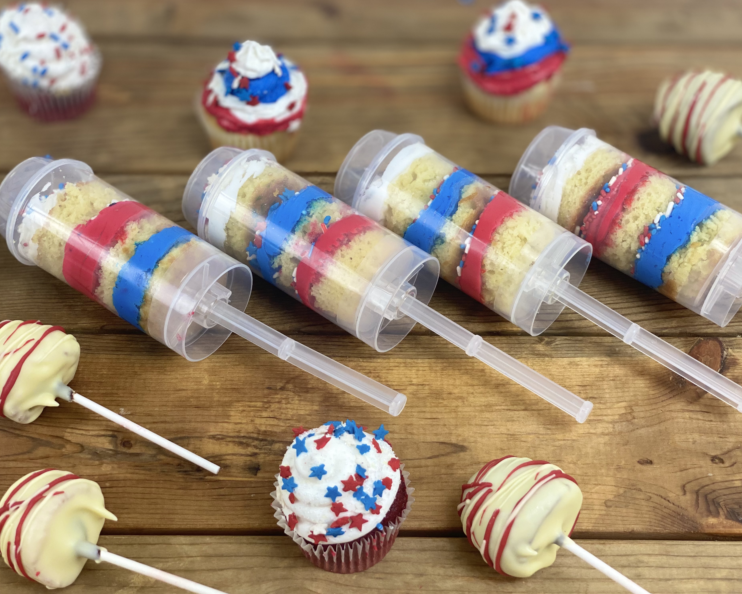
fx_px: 1208
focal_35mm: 55
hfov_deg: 34.1
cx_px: 365
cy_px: 295
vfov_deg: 27.6
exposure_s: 1/120
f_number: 2
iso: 64
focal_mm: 6
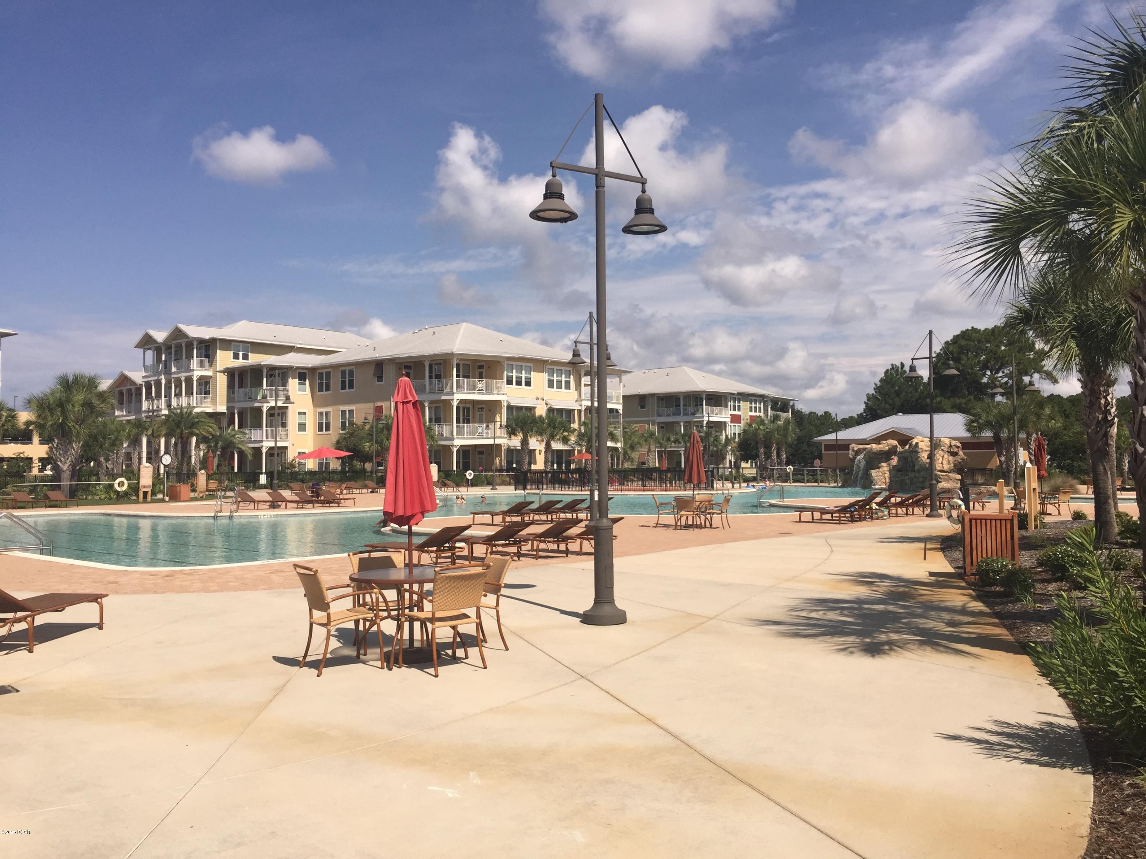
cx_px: 573
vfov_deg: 48.2
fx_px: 960
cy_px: 430
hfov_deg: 61.7
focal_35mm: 29
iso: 32
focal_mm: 4.15
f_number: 2.2
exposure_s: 1/3597
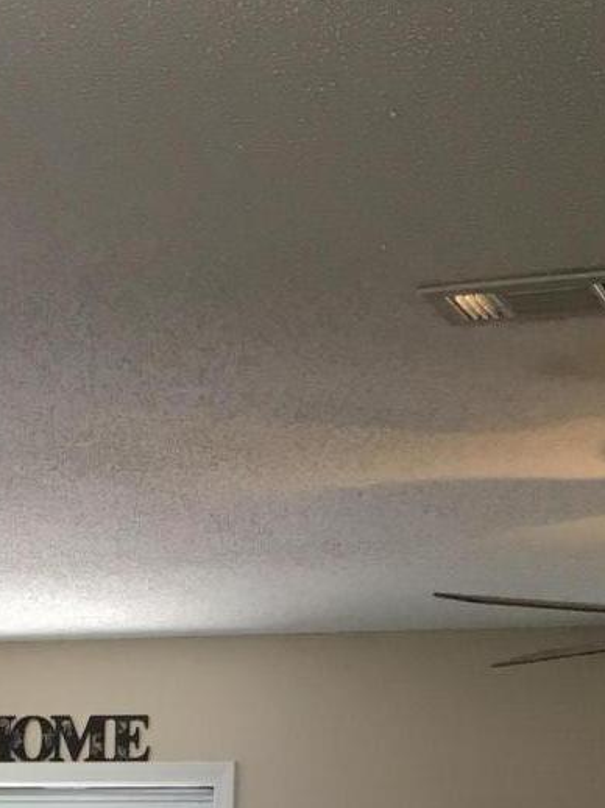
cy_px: 1101
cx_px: 58
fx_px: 2612
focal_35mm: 112
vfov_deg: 16.4
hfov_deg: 13.1
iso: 32
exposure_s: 1/30
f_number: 2.2
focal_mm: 4.15
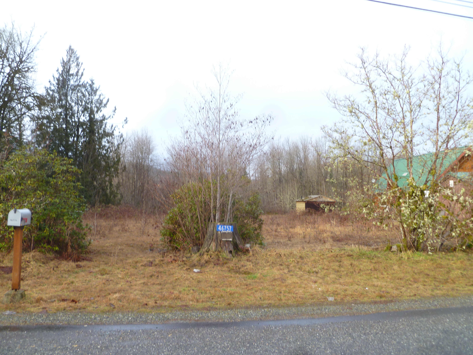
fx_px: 383
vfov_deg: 49.7
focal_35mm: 28
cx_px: 236
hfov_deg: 63.4
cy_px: 178
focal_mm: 5
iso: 80
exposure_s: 1/80
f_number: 3.3
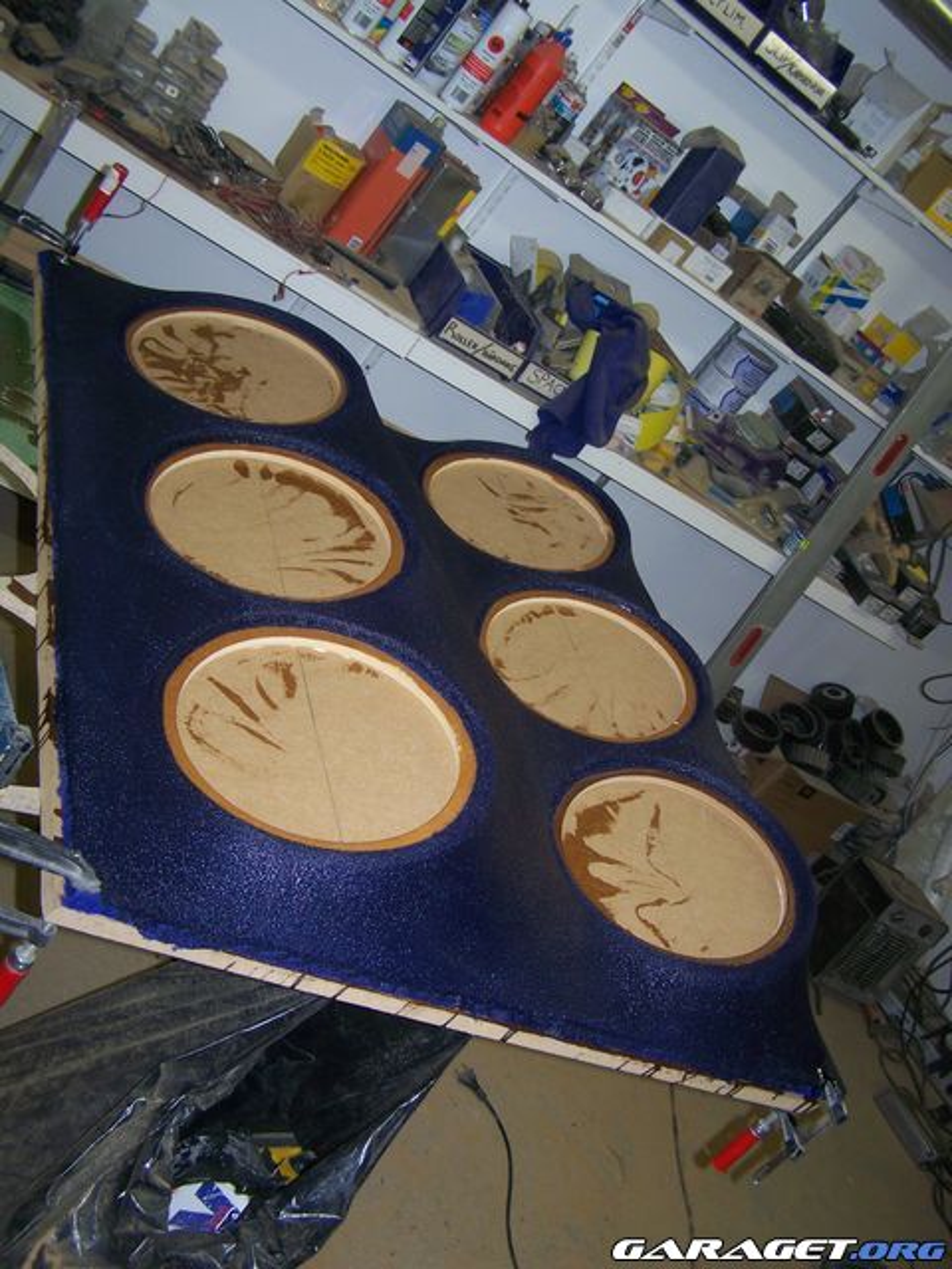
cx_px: 476
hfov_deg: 37.7
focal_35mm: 38
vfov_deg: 49.0
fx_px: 1393
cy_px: 634
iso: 80
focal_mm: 6.3
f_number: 2.8
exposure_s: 1/60
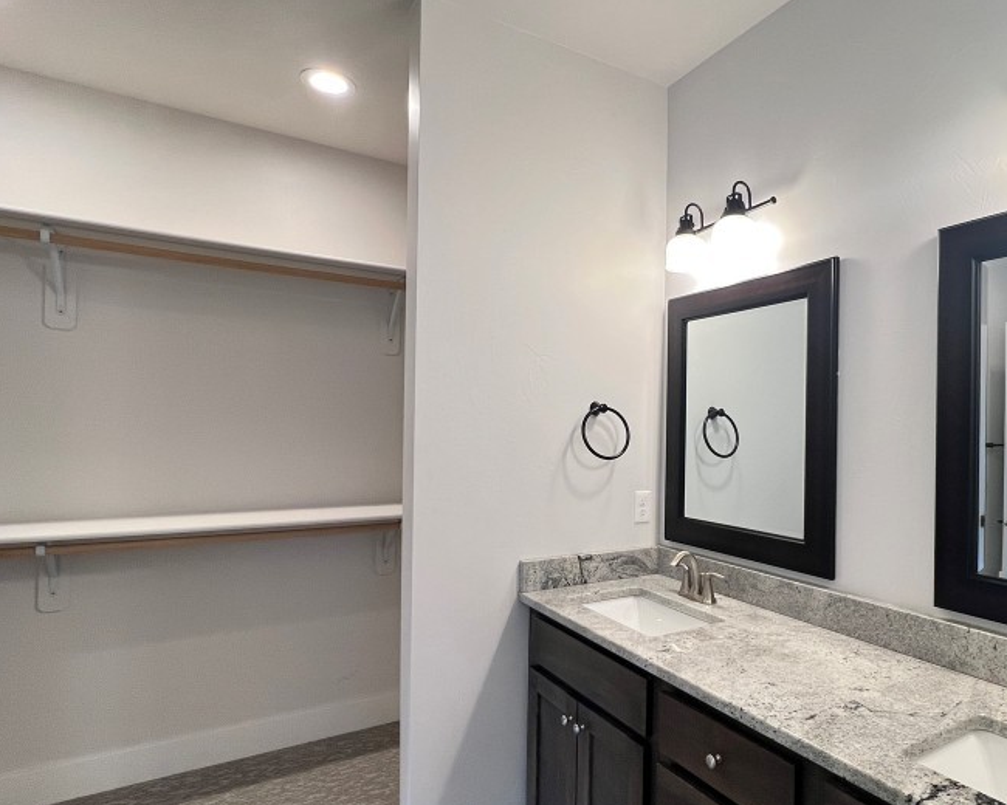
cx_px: 640
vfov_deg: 68.0
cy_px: 430
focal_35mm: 20
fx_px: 596
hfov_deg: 78.7
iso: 200
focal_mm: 1.57
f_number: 1.8
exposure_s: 1/120
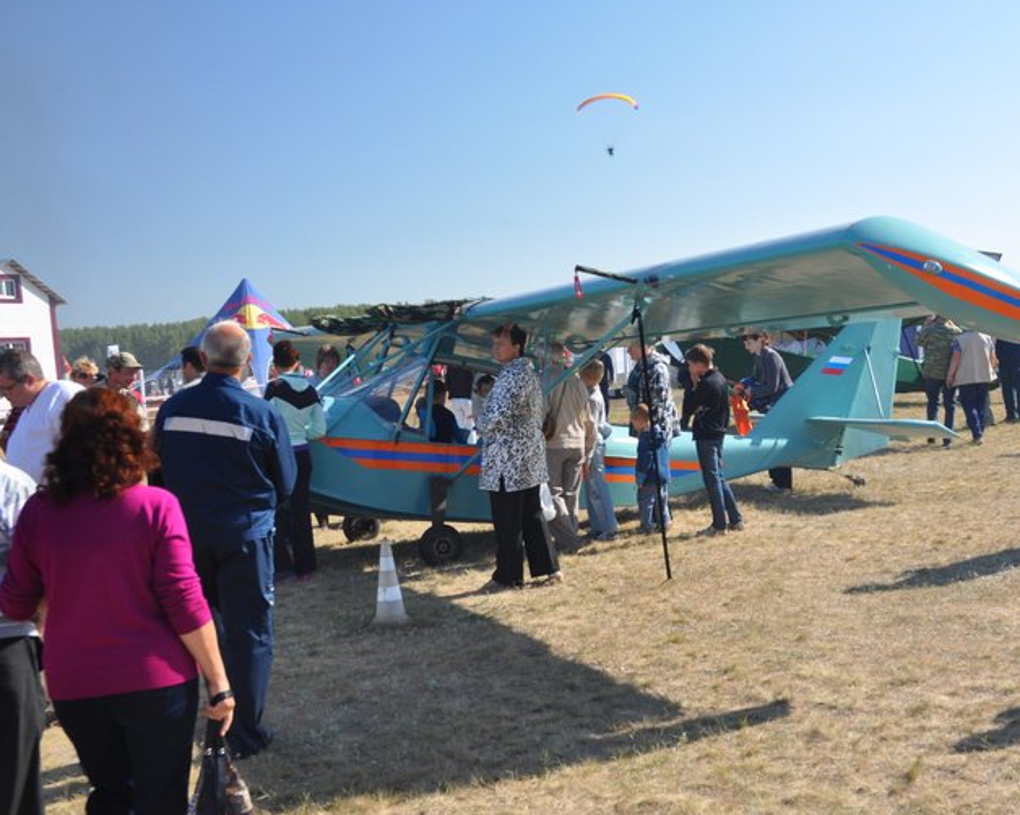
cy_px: 420
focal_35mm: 43
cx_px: 627
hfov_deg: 42.6
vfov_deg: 34.9
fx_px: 1298
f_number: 8
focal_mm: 24
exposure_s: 1/80
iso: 200
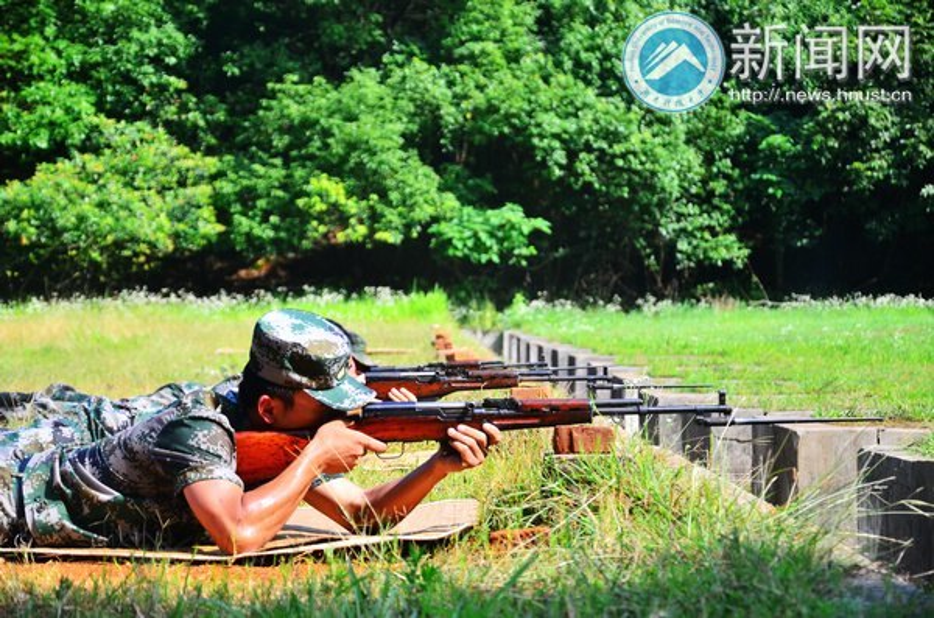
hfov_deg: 18.2
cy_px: 309
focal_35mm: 112
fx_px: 2912
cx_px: 467
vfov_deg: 12.1
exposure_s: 1/500
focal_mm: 75
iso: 200
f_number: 5.3
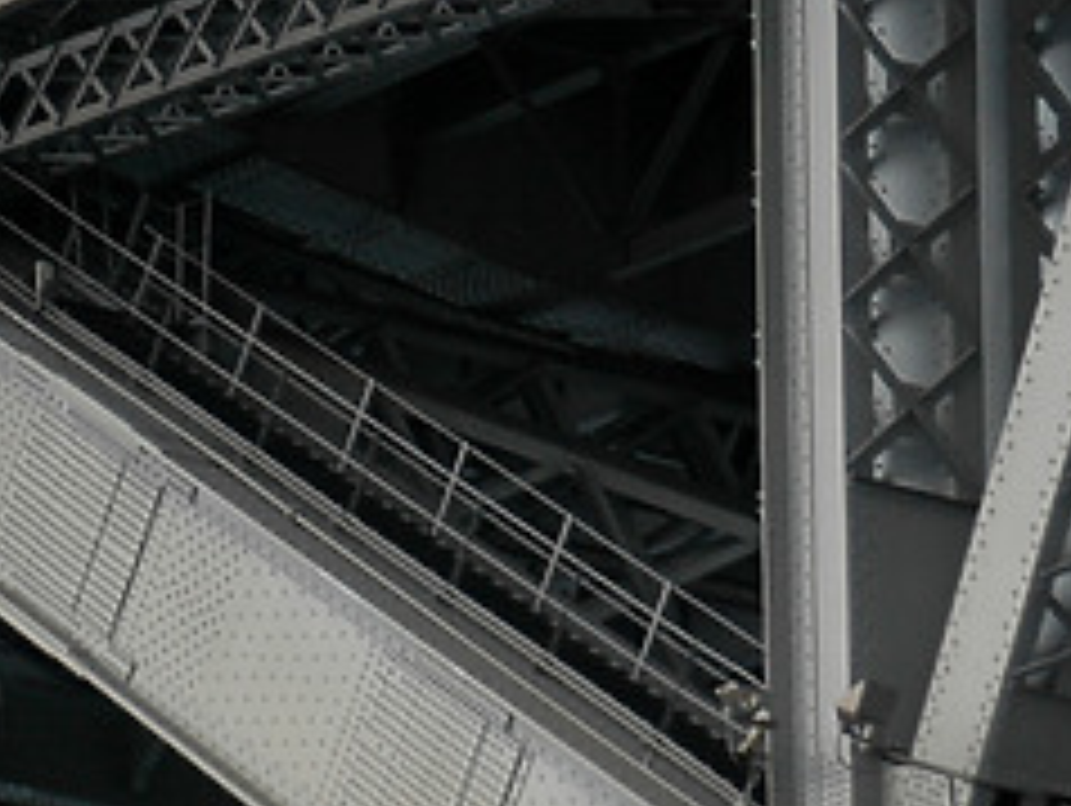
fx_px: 10958
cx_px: -333
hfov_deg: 5.6
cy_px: -225
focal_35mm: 354
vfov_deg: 4.2
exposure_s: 1/125
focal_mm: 65
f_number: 6.3
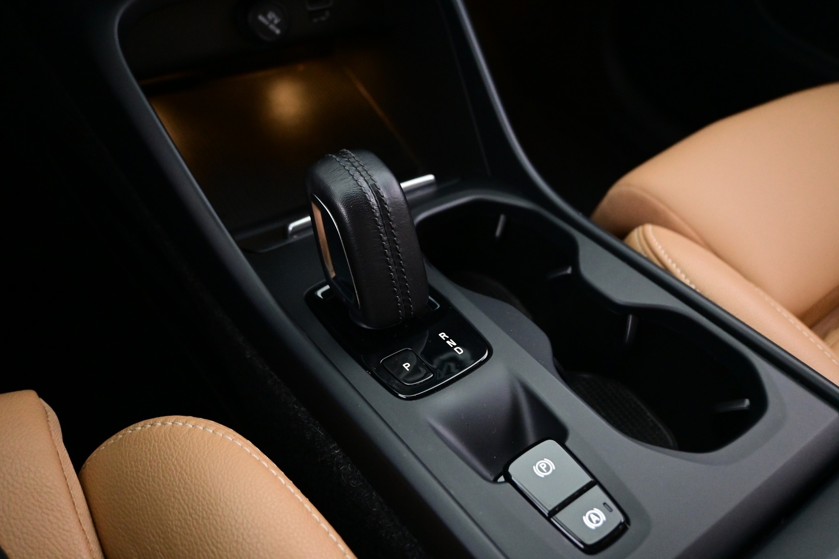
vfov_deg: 44.6
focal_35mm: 29
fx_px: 682
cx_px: 420
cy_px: 280
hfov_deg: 63.2
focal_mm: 19.5
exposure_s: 1/30
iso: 3600
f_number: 3.8
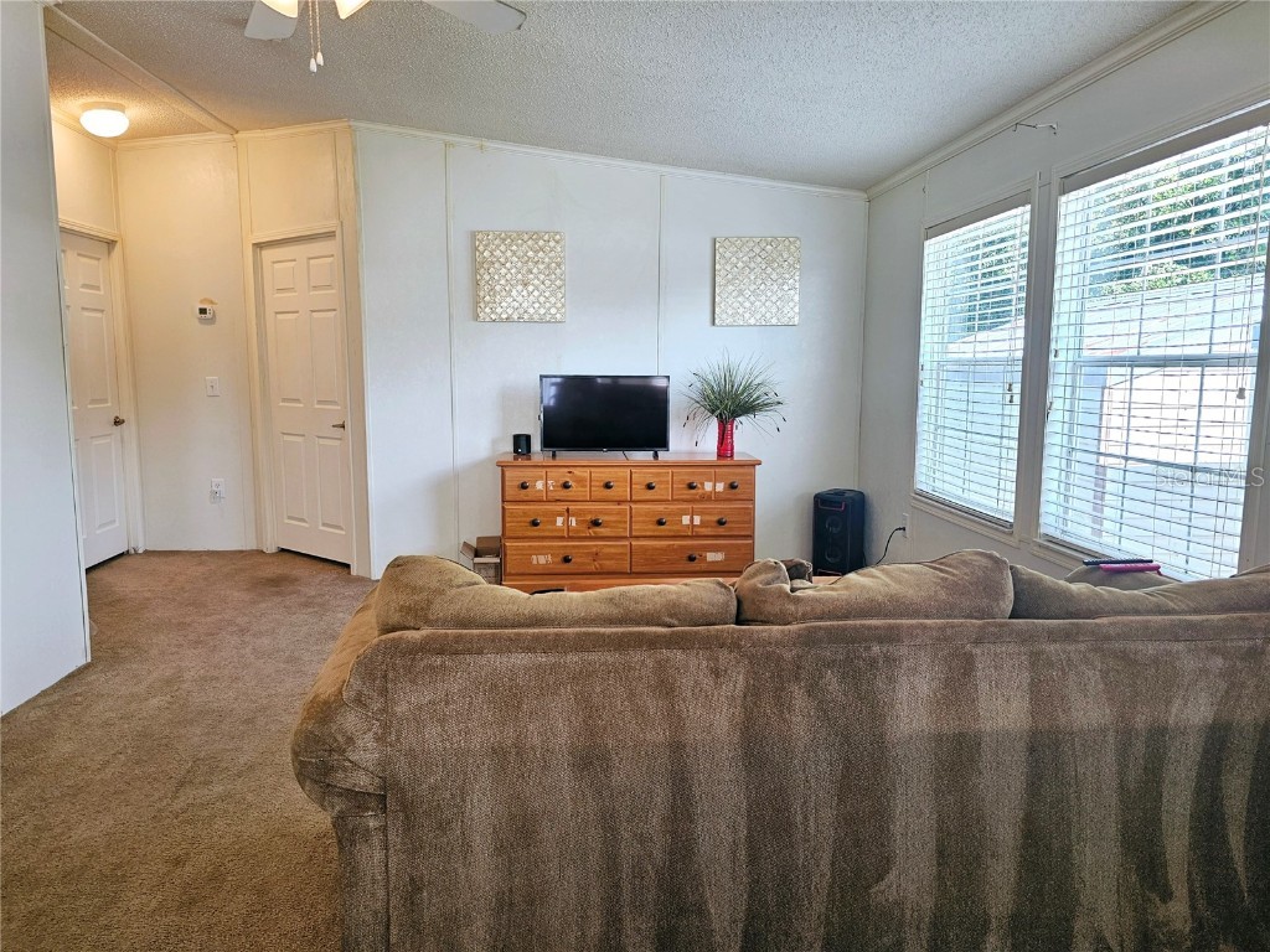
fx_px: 844
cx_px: 635
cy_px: 476
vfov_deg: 58.9
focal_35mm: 23
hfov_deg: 73.9
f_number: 1.7
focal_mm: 6.3
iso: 50
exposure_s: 1/120
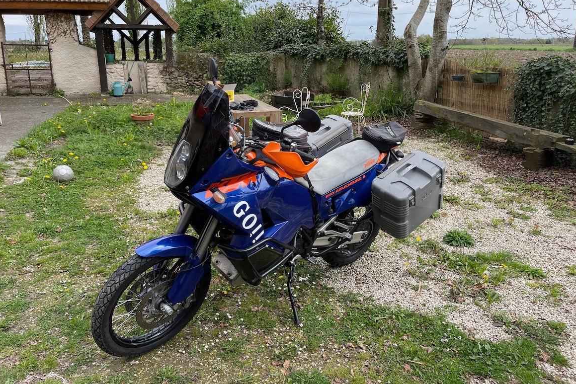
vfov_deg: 46.3
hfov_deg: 65.5
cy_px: 170
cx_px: 288
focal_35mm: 28
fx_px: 448
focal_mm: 5.1
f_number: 1.6
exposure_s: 1/1087
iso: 32
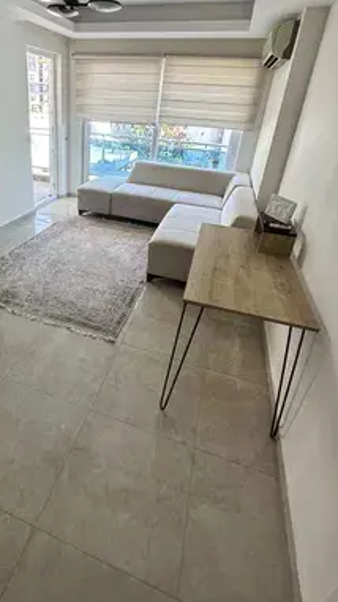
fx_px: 319
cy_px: 250
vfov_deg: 85.9
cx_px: 107
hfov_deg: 54.4
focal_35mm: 20
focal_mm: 2.22
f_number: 2.2
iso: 50
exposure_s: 1/99
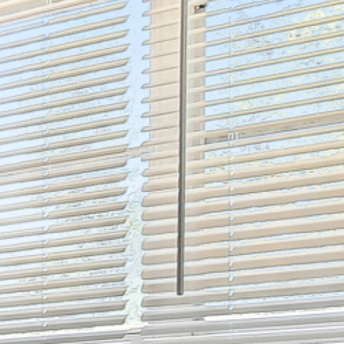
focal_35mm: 146
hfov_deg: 8.6
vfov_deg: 11.6
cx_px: -858
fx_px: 1641
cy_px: 459
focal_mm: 10
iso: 110
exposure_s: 1/4
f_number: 7.1
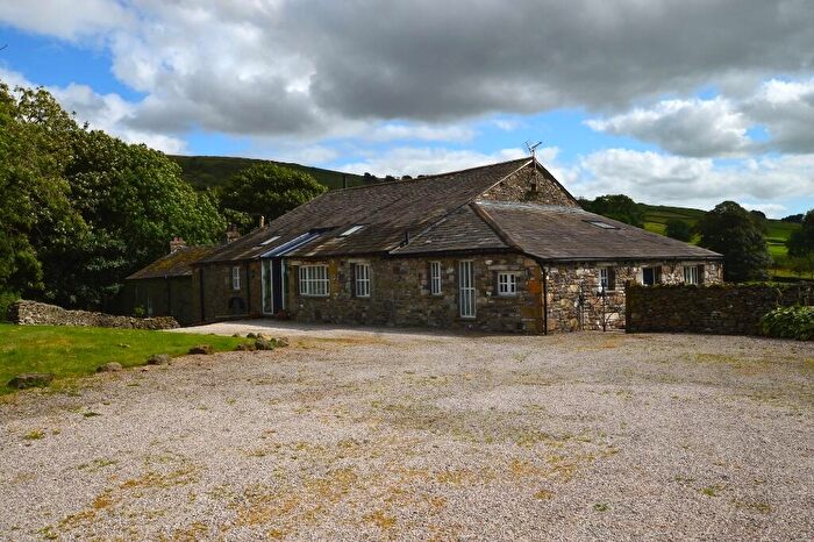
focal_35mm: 30
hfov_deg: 62.0
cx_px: 407
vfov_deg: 43.6
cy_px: 271
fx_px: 678
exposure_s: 1/500
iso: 280
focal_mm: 20
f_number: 11
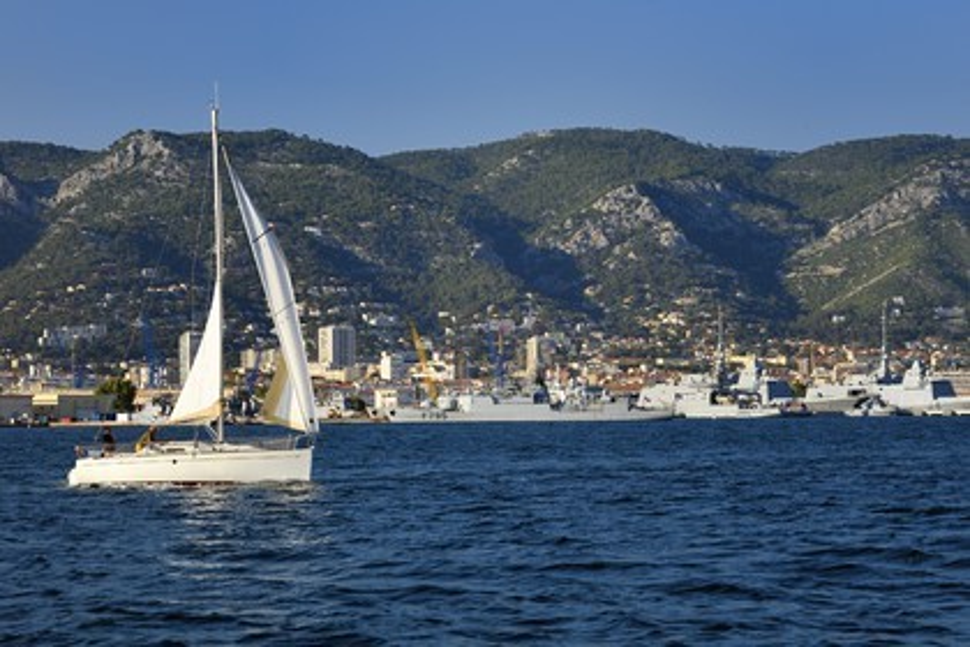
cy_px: 324
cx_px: 485
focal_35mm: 90
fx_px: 2425
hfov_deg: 22.6
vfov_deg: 15.2
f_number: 11
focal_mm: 90
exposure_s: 1/250
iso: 200
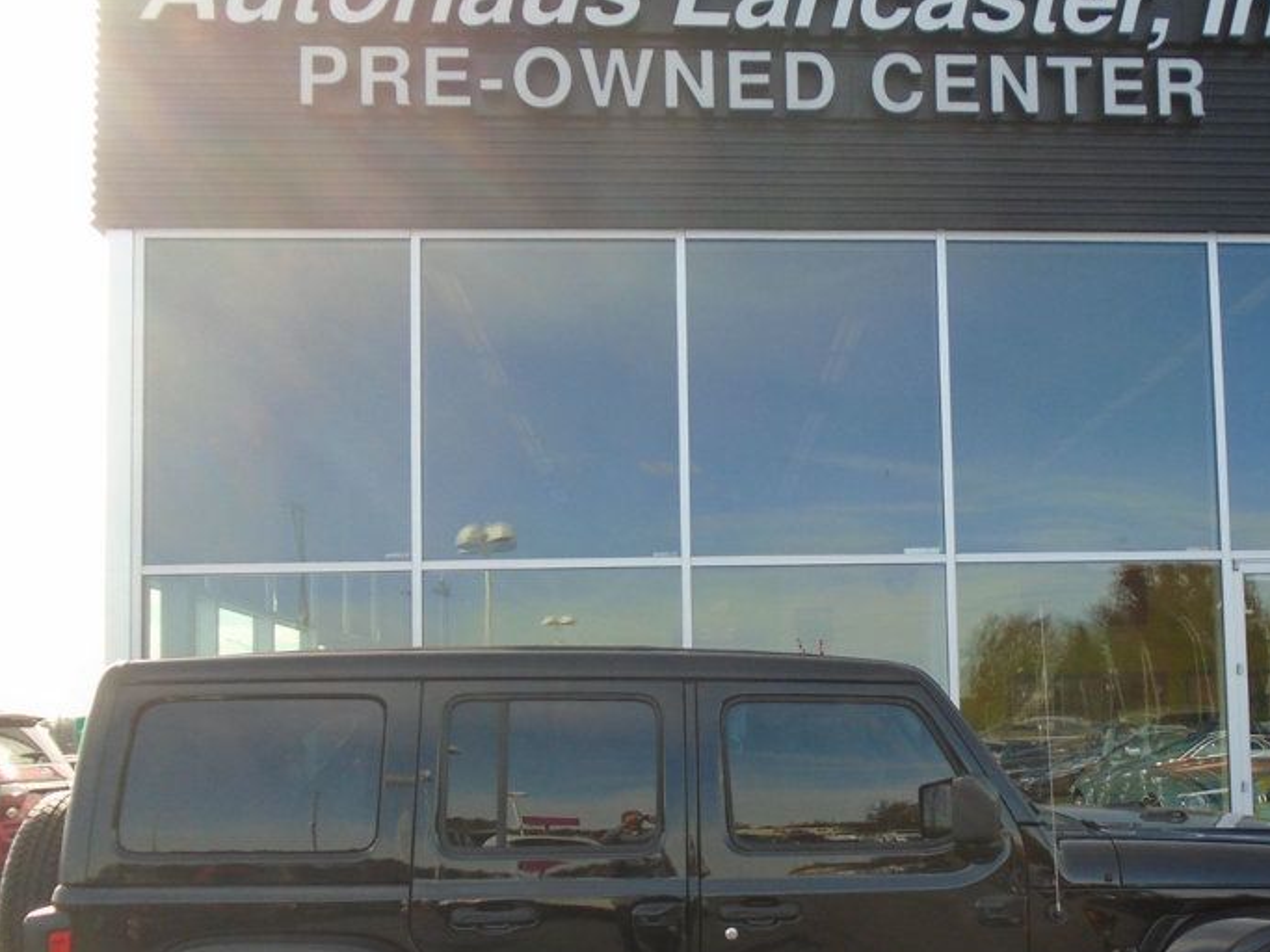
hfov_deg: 47.3
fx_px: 1431
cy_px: 643
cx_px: 814
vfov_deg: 36.4
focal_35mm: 39
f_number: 3.2
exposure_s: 1/400
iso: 100
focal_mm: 4.6
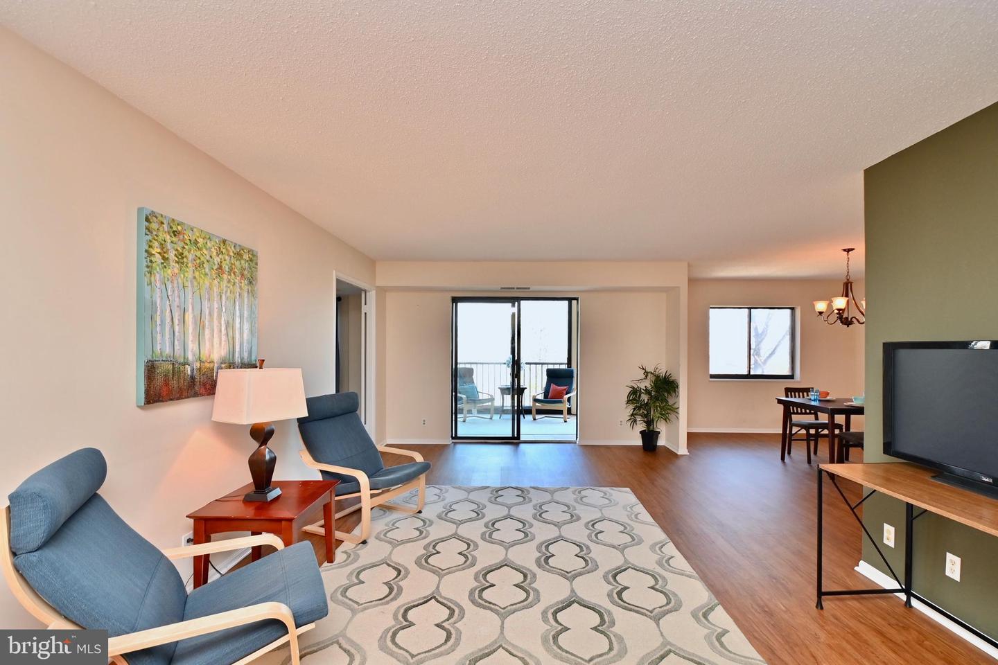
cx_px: 499
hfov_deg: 100.4
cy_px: 332
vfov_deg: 77.3
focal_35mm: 15
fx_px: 416
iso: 200
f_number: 7.1
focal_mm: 10
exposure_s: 1/13
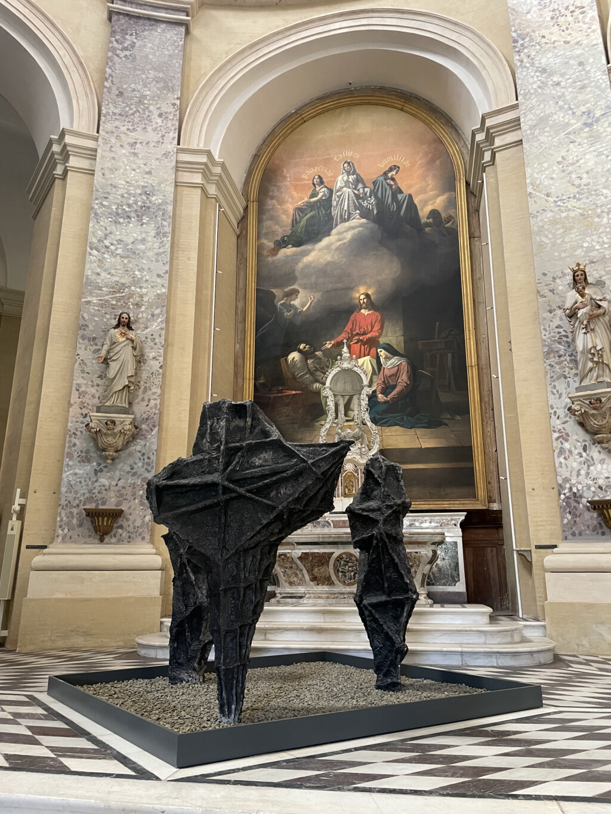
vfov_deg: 67.3
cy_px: 407
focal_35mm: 26
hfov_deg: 53.1
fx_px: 612
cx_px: 306
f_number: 1.6
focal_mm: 4.2
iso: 400
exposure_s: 1/60
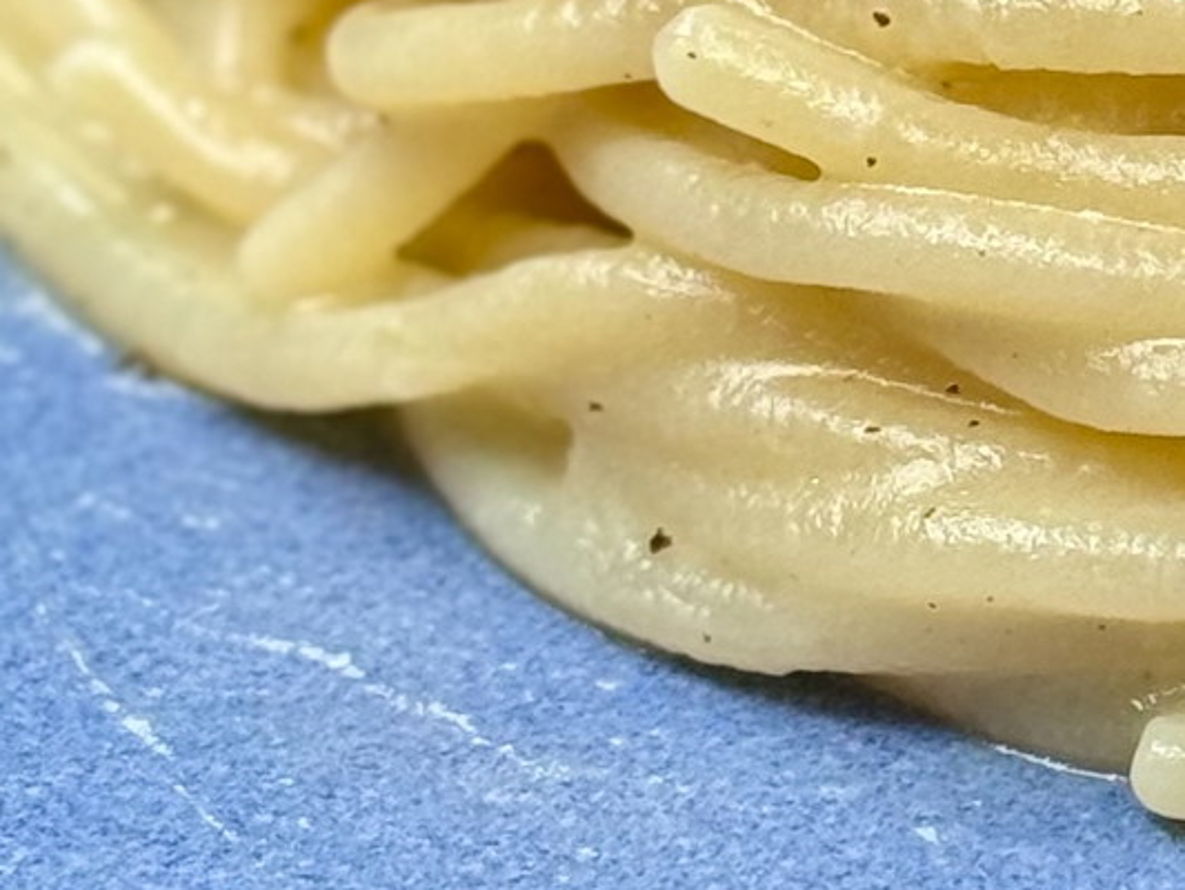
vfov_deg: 10.0
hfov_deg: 13.3
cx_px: 1441
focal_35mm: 144
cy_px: -407
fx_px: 4931
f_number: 1.78
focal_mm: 6.76
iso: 64
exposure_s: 1/345
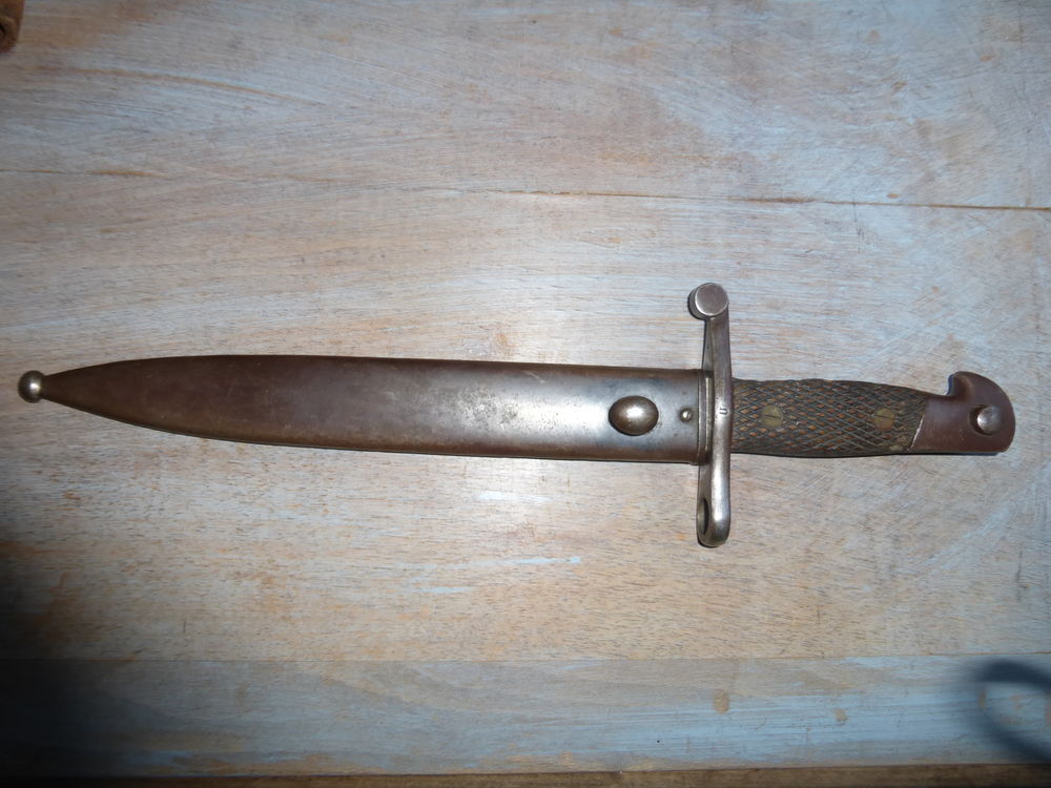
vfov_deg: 56.8
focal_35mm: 24
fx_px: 729
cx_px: 526
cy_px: 394
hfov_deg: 71.6
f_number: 3.3
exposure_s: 1/60
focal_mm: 4.3
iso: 100
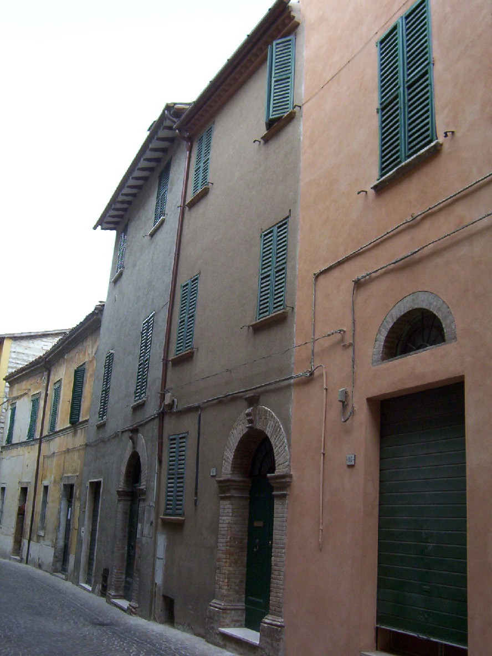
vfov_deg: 51.4
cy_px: 328
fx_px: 682
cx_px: 246
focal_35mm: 36
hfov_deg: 39.7
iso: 100
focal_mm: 5.54
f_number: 2.76
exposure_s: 1/422
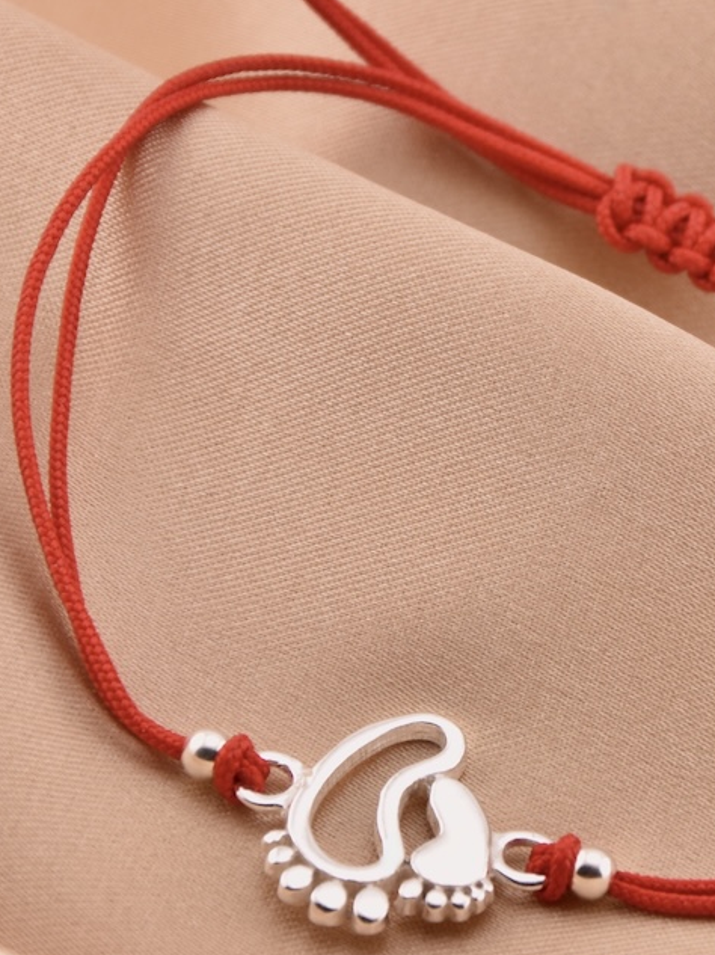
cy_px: 404
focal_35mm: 530
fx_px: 14615
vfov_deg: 3.7
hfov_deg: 2.8
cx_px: 638
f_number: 11
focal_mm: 155
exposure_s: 1/160
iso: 320
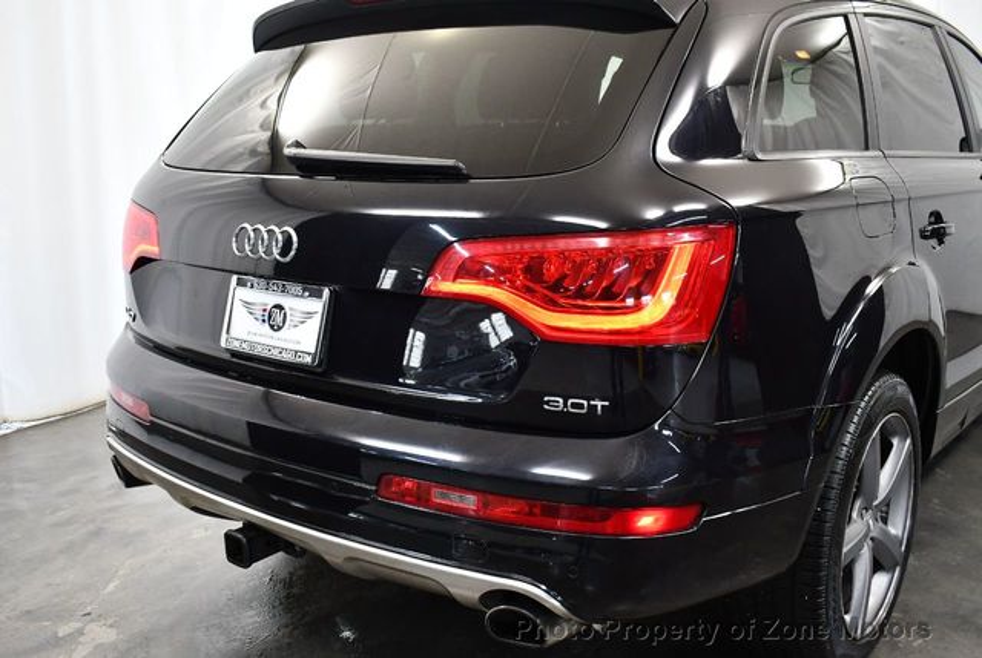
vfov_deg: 37.0
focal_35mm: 36
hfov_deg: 53.1
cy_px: 329
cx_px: 491
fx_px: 984
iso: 1250
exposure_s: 1/125
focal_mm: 18
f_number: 3.5
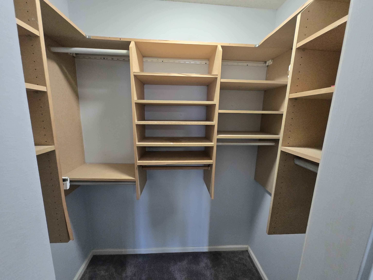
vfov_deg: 89.9
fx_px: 140
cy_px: 140
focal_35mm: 13
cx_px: 186
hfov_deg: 106.2
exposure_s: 1/60
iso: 640
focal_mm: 1.7
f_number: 2.2
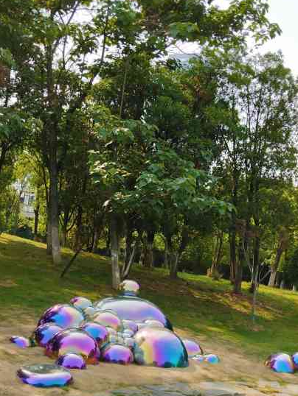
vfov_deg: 36.7
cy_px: 227
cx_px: 128
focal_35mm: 52
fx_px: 596
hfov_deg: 28.0
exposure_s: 1/2500
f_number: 1.8
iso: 138
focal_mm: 3.95
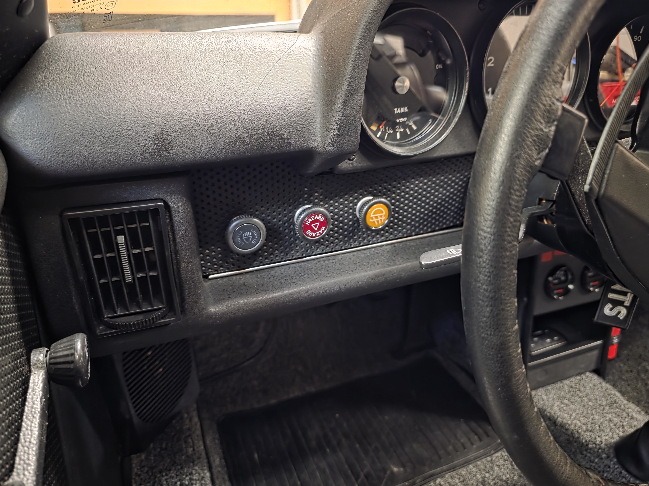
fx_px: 431
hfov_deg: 73.9
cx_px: 324
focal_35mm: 23
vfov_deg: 58.9
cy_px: 243
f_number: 1.7
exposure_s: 1/24
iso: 2000
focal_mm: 6.3
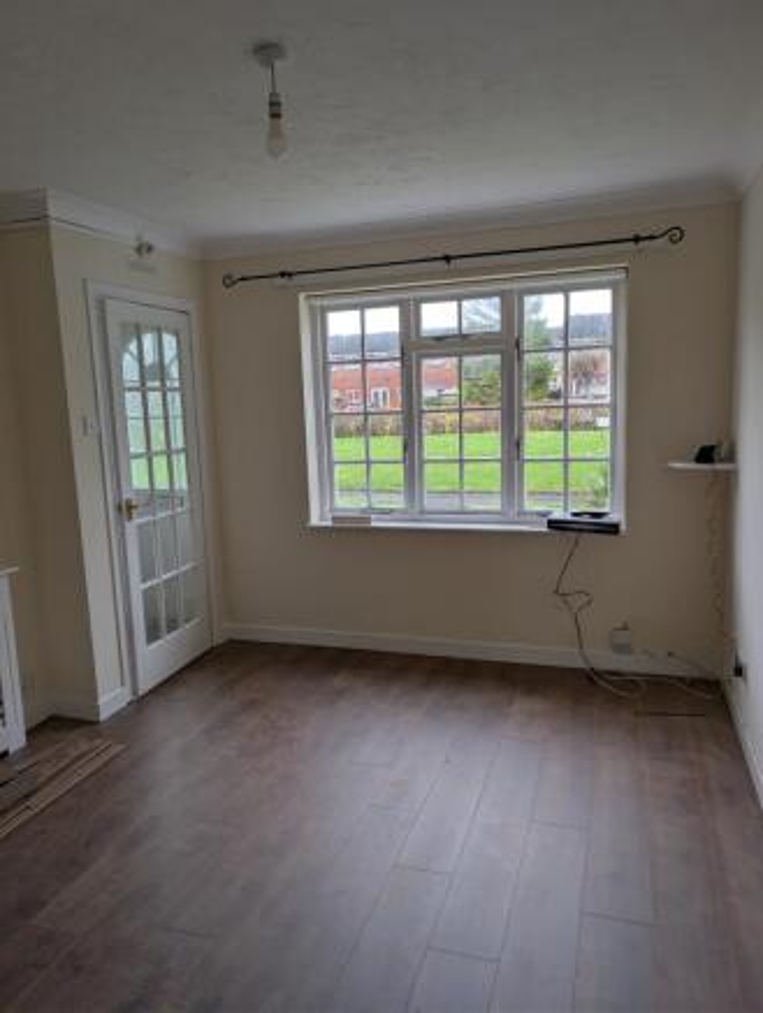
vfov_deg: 71.5
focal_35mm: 24
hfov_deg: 56.9
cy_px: 506
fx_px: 704
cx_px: 382
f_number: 1.68
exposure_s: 1/80.8
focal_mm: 6.9
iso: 96
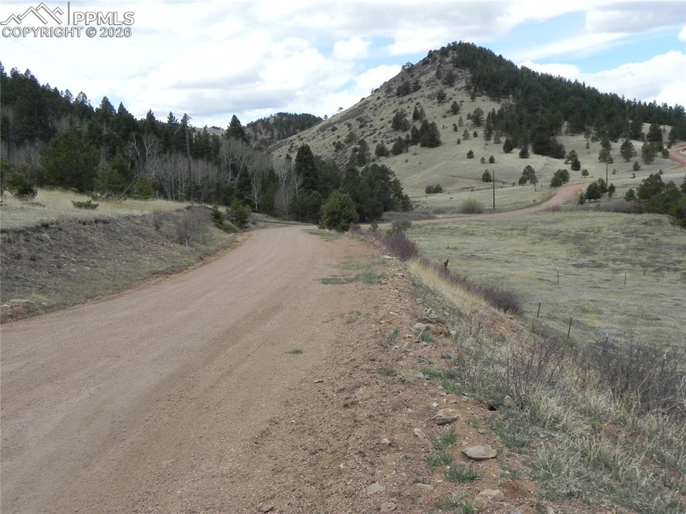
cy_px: 257
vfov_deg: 42.9
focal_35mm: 33
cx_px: 343
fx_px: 654
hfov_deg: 55.4
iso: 160
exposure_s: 1/323
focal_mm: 5.9
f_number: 7.1
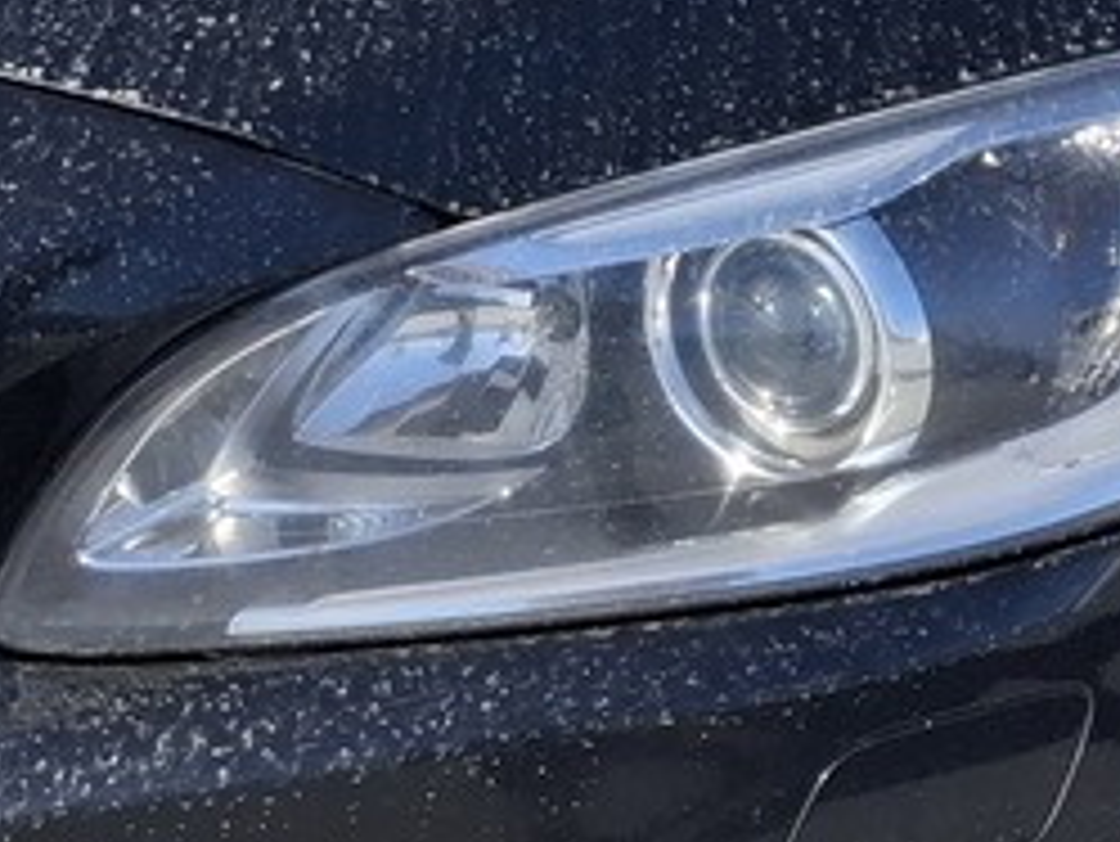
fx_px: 4305
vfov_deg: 11.0
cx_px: 612
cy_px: -113
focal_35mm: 133
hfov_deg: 14.8
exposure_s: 1/2262
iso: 50
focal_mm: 5.54
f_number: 1.8
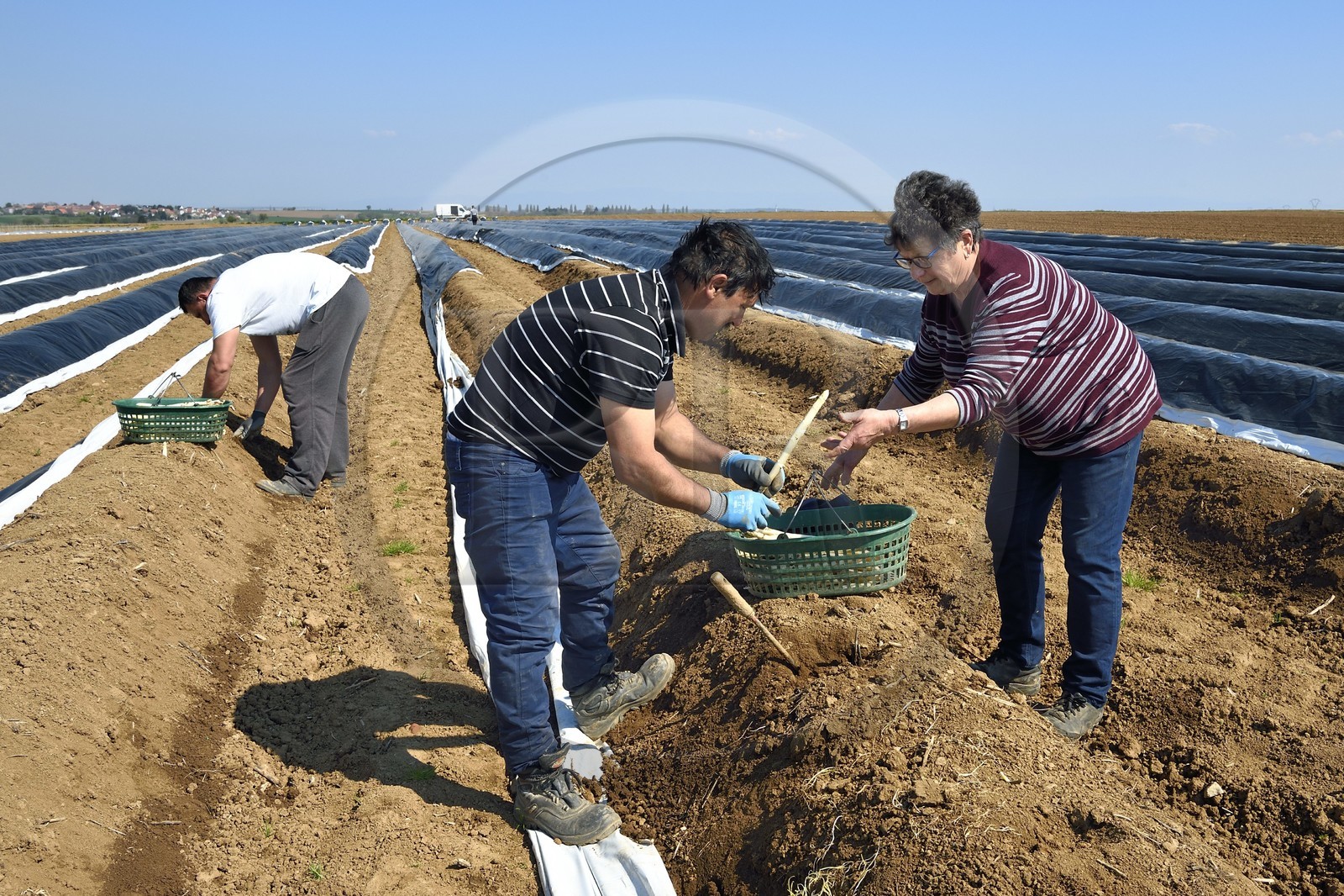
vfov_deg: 42.3
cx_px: 672
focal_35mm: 31
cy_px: 448
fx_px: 1157
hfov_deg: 60.3
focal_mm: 31
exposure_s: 1/320
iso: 200
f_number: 11
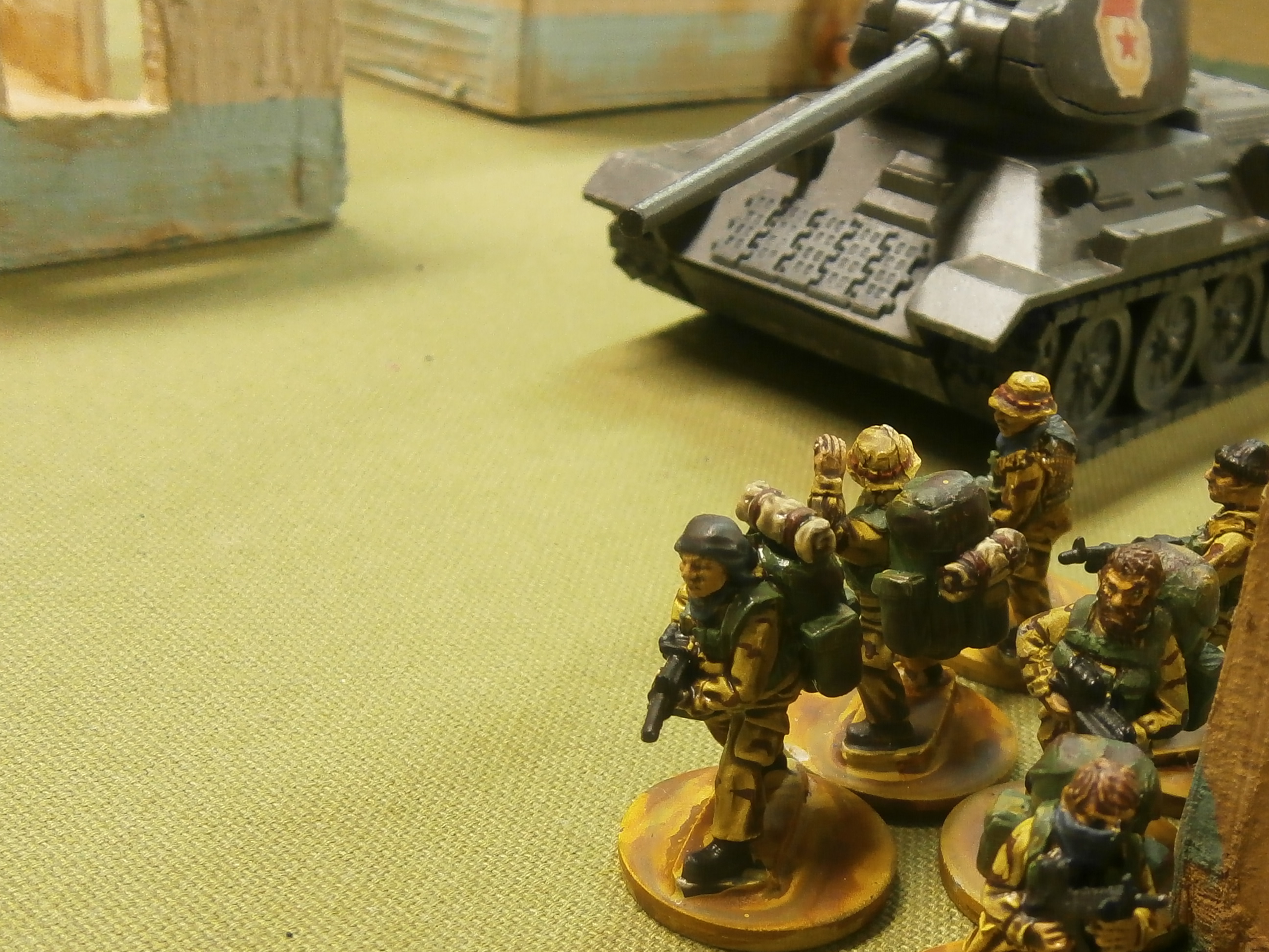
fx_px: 1576
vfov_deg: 32.9
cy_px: 730
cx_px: 932
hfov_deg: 42.7
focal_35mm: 43
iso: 200
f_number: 2.8
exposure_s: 1/25
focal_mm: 4.7
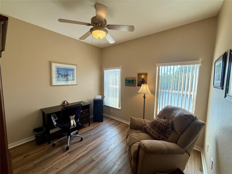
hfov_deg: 102.1
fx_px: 94
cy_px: 87
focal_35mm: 14
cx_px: 116
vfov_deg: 85.7
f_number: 2.2
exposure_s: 1/152
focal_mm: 2.22
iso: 64
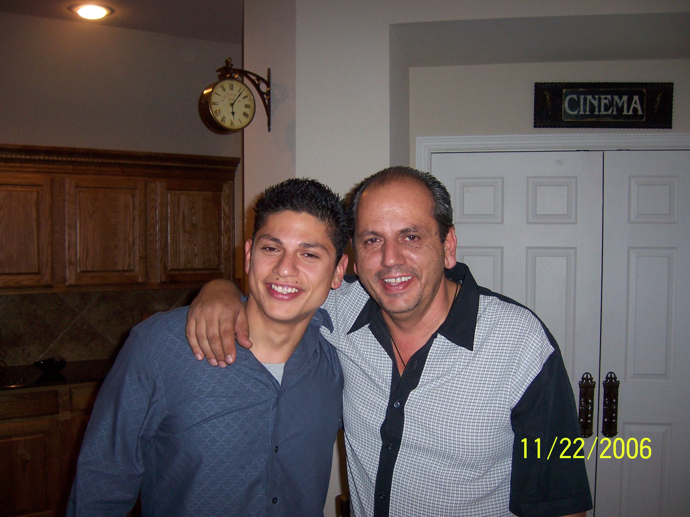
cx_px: 345
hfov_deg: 51.4
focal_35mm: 36
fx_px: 718
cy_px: 258
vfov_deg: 39.7
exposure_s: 1/50
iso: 125
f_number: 2.8
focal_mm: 6.2
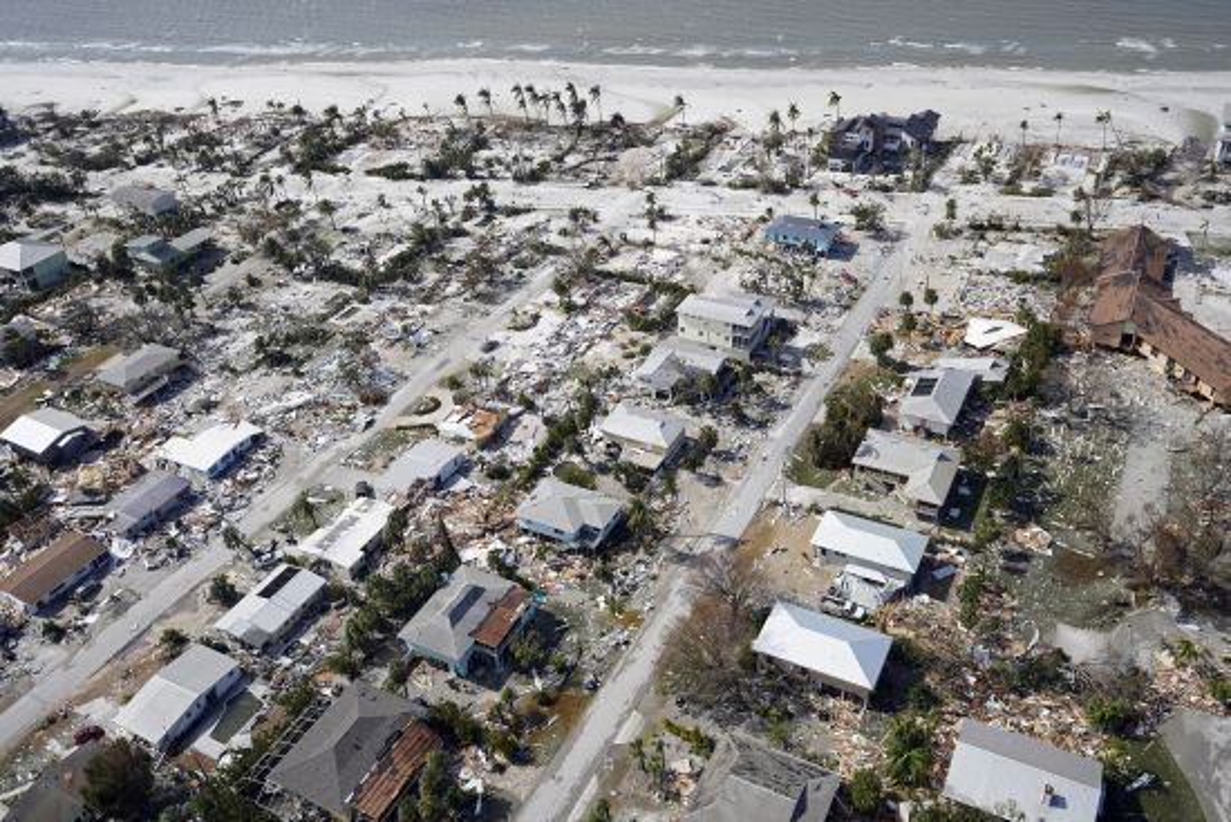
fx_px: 992
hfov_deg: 63.6
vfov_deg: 45.0
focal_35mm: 29
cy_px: 411
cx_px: 616
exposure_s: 1/1250
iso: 200
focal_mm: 29
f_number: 5
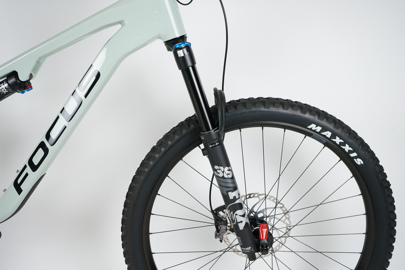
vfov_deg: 38.9
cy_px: 135
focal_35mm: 34
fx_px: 382
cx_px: 202
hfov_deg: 55.8
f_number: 5.6
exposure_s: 1/200
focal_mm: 34
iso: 2500
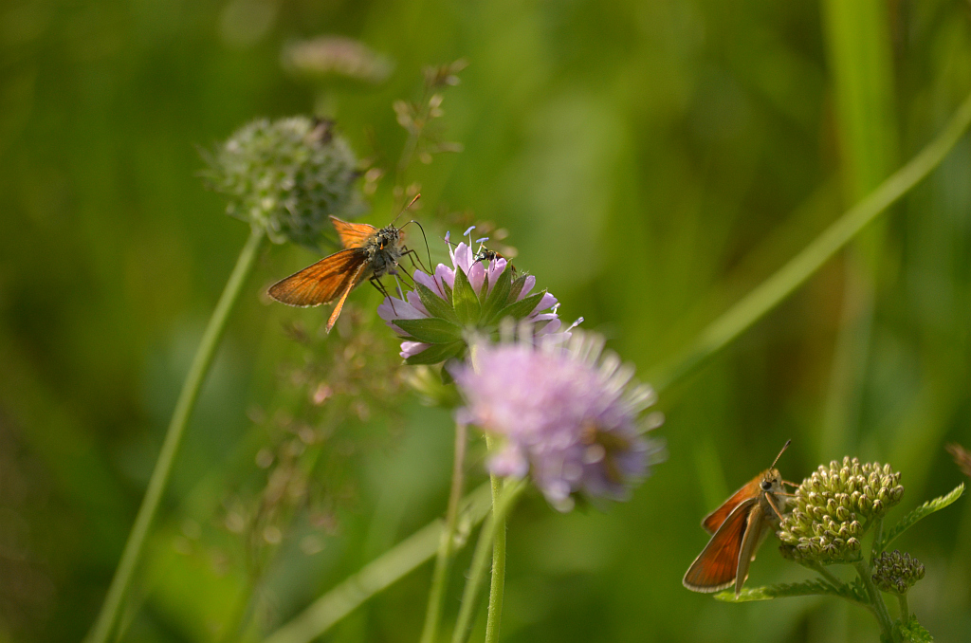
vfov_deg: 4.6
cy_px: 322
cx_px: 486
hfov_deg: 6.9
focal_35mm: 300
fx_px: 8074
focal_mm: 200
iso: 400
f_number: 5.6
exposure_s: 1/1000
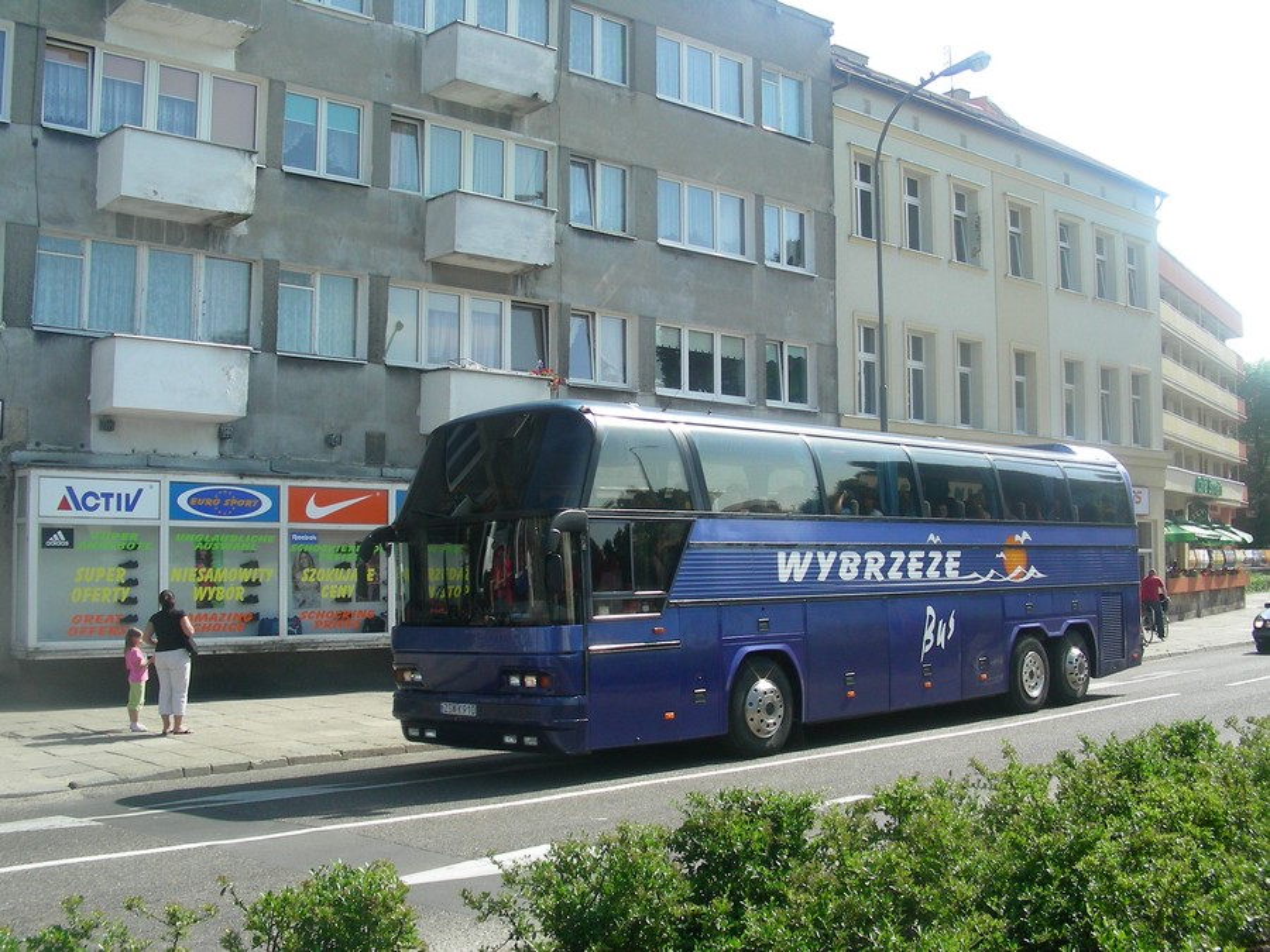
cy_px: 476
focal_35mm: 38
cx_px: 635
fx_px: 1394
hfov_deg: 49.0
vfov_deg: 37.7
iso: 50
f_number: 4
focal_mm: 6.3
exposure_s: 1/402
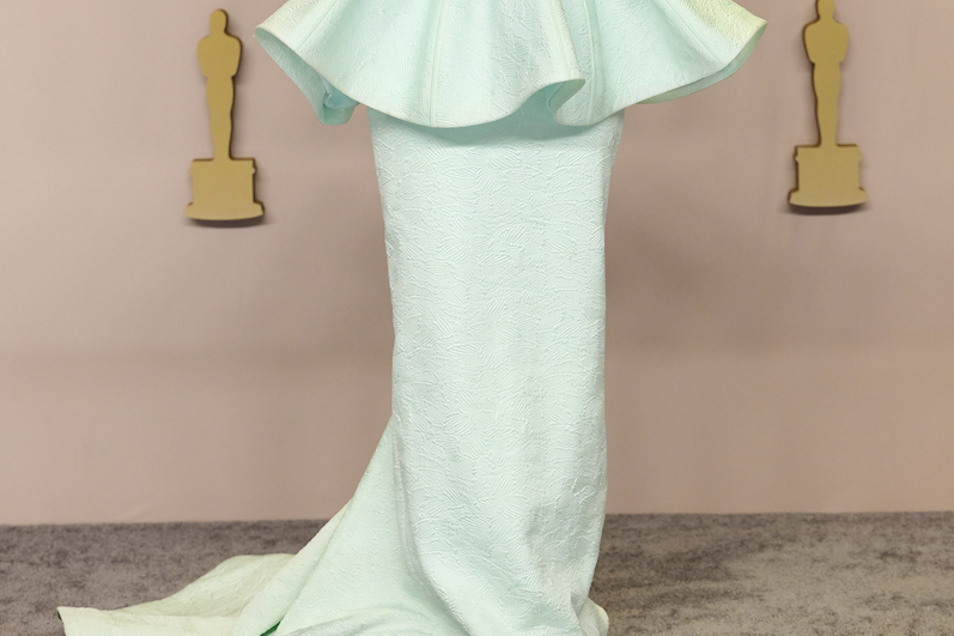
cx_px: 476
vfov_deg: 10.0
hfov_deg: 15.0
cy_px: 62
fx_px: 3630
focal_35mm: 137
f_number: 4.5
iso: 1600
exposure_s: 1/800
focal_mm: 91
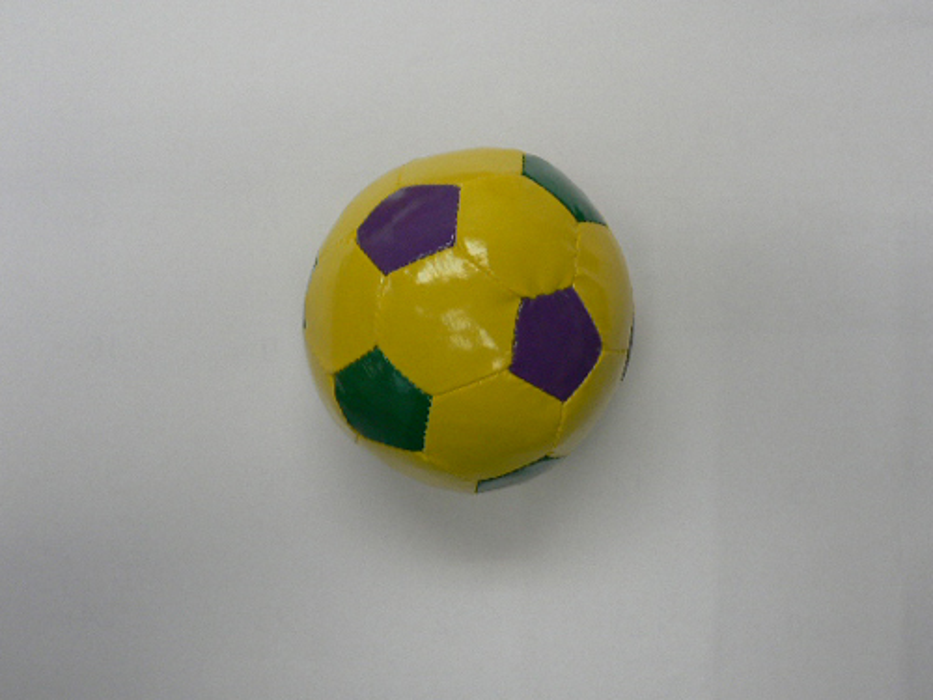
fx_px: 943
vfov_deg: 40.7
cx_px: 466
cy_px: 350
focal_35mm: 35
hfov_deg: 52.6
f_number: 2.8
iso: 100
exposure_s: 1/20
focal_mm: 5.8
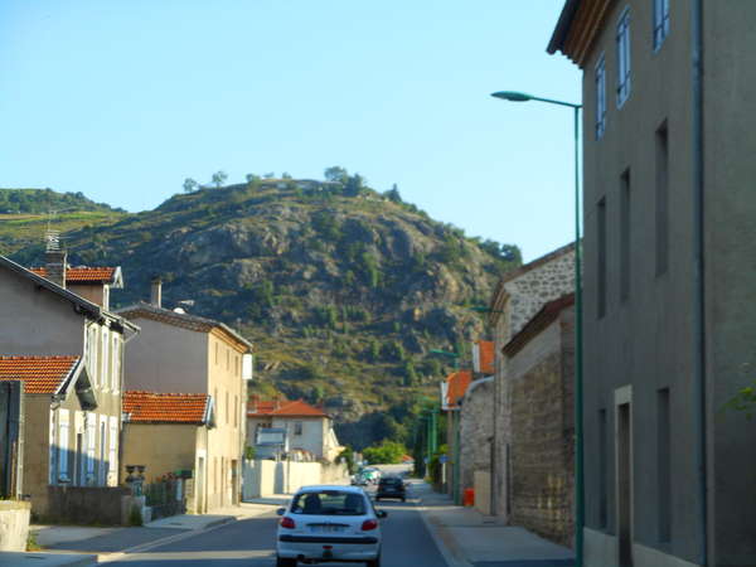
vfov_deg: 16.6
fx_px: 1944
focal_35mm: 89
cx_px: 378
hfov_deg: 22.0
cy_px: 284
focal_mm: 15.9
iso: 80
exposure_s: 1/160
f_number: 5.6
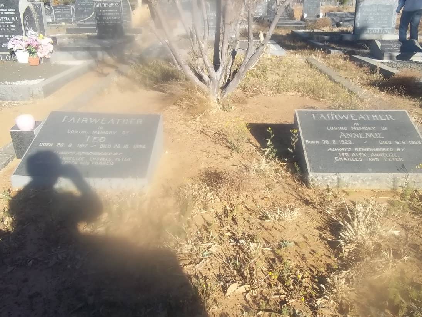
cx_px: 219
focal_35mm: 35
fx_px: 427
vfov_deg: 40.7
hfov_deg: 52.6
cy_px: 171
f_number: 5.5
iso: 80
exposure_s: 1/250
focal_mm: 5.7
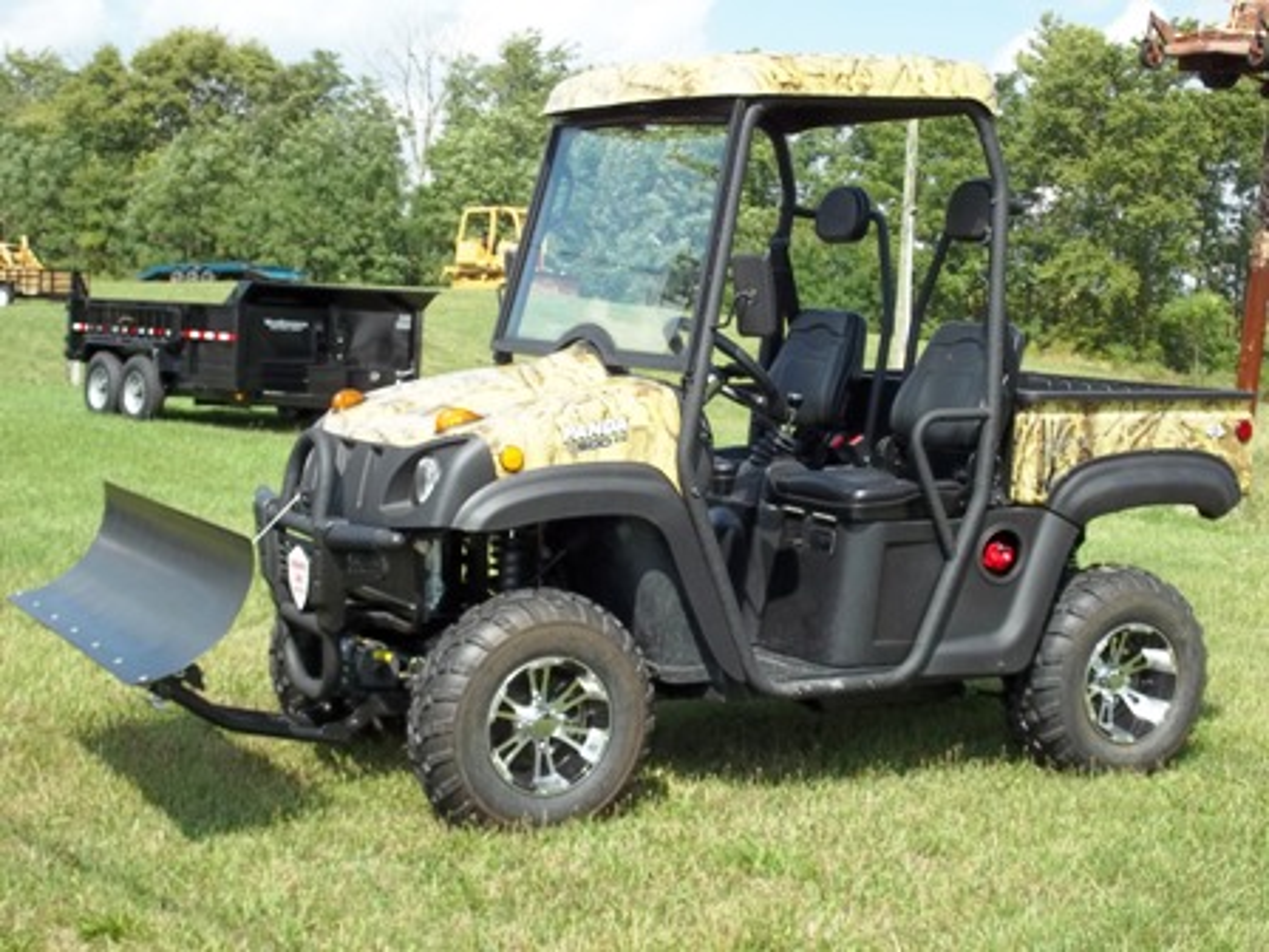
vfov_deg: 25.7
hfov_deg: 33.8
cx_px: 634
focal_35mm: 57
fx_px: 2090
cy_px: 476
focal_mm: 10.1
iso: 64
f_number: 3.9
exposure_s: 1/400
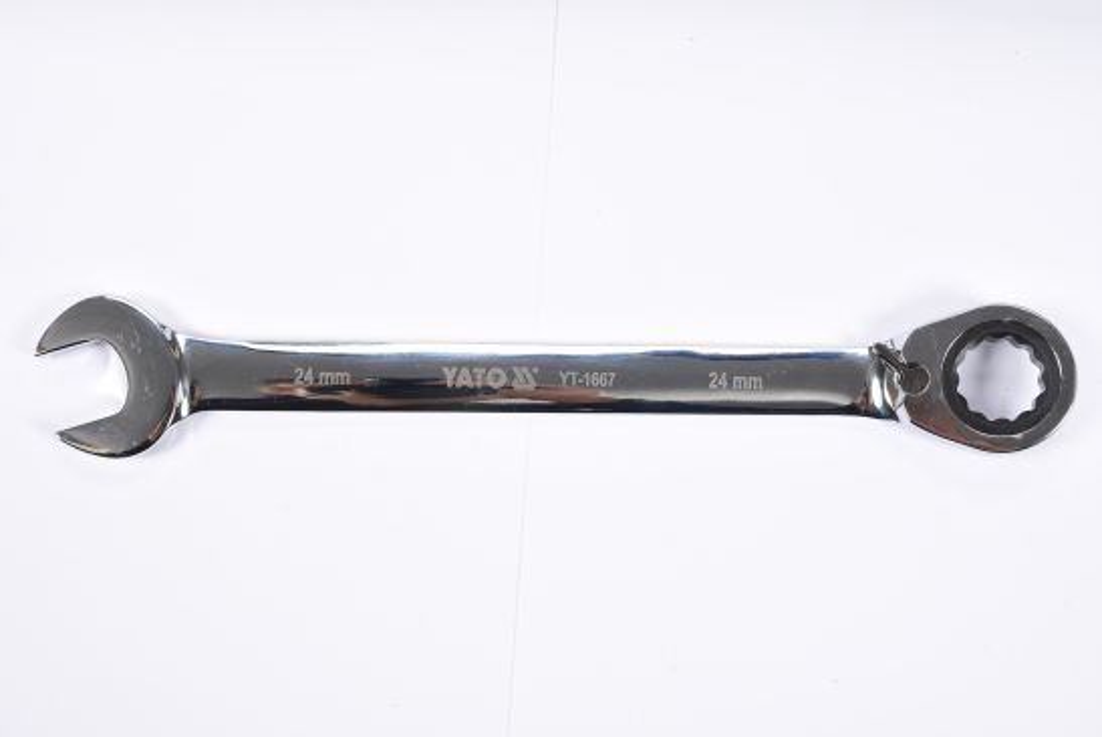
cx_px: 551
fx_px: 1747
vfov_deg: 23.8
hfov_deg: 35.0
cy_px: 368
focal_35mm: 57
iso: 250
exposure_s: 1/125
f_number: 14
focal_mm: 38
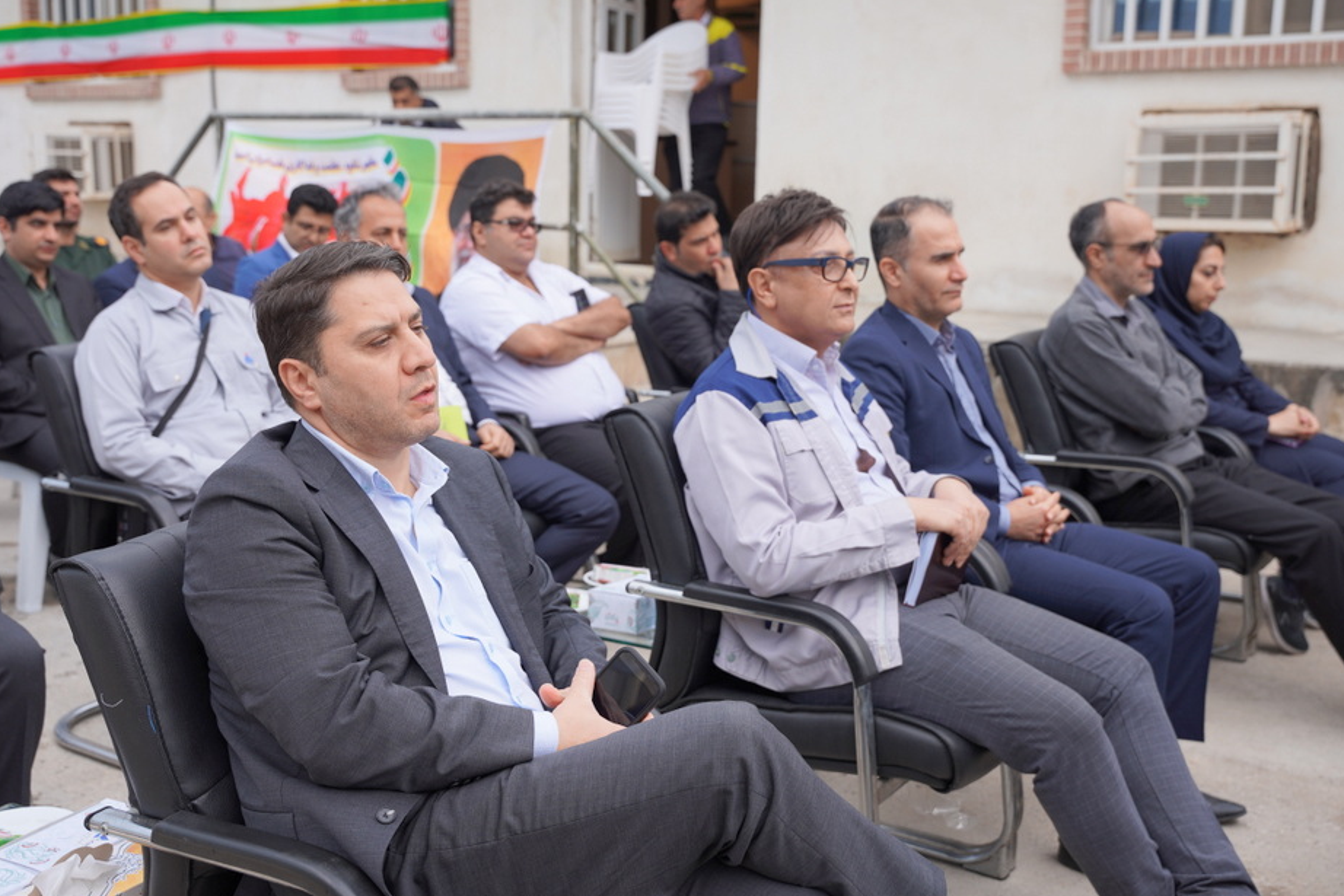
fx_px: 1523
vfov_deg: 32.8
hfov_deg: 47.6
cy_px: 413
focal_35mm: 41
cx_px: 663
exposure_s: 1/160
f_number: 4
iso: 100
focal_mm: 36.7
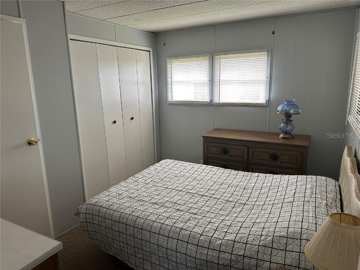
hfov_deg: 71.6
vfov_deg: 56.8
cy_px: 135
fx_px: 250
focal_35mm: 24
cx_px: 180
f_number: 1.78
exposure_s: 1/120
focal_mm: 6.86
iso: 160
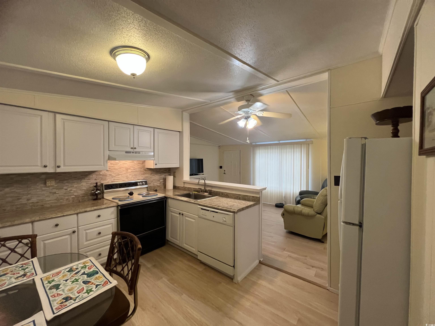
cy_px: 163
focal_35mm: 13
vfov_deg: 89.9
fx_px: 163
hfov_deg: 106.2
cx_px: 218
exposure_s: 1/120
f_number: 1.8
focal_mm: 1.57
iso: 250
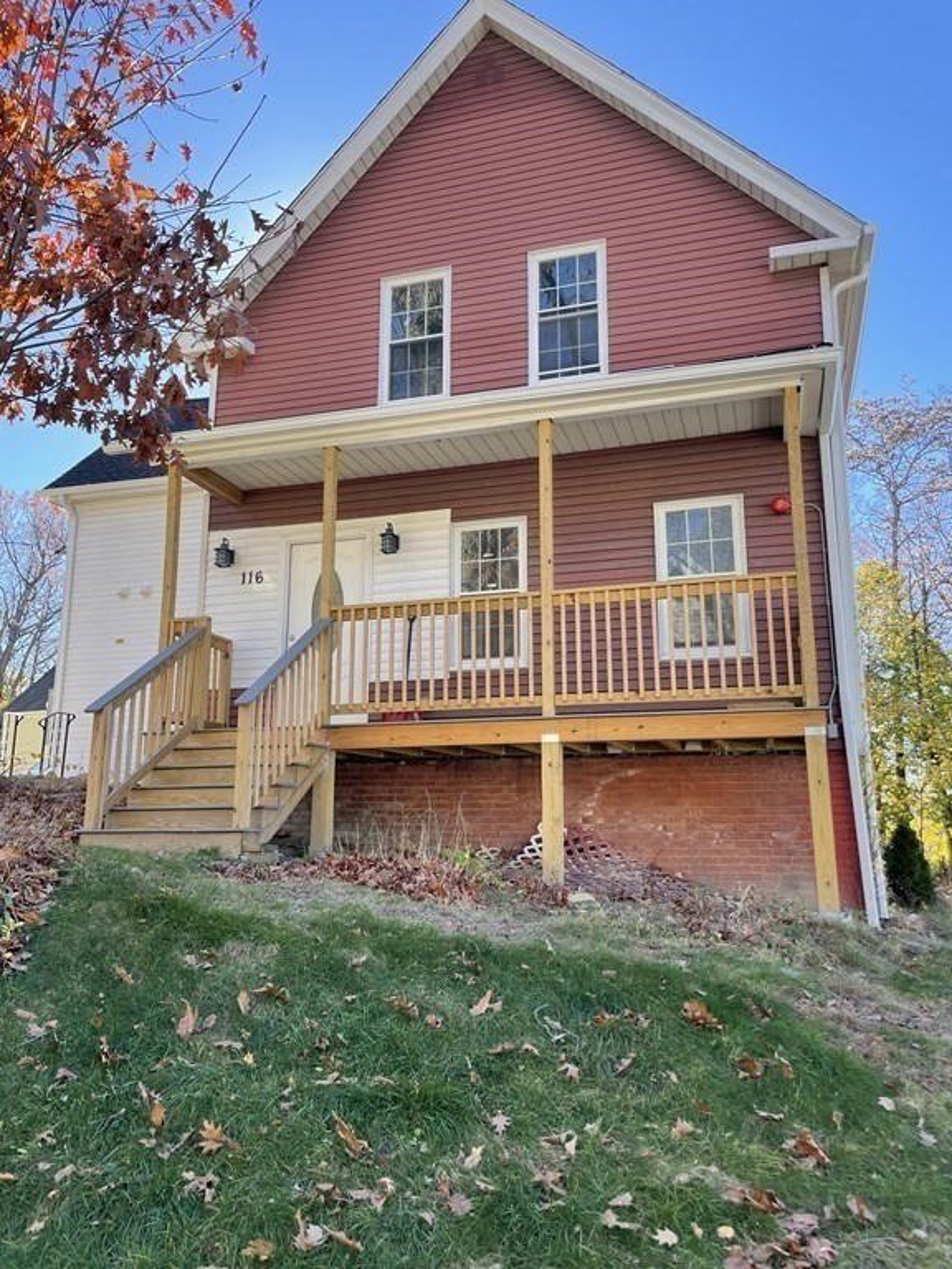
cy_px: 634
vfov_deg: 67.3
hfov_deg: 53.1
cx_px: 476
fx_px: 953
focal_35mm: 26
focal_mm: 4.2
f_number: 1.6
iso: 32
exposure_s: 1/500
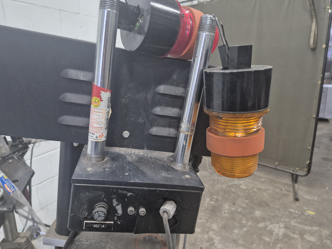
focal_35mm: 23
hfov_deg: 73.9
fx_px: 221
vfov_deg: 58.9
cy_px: 124
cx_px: 166
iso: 640
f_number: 1.8
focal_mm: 5.4
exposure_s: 1/120
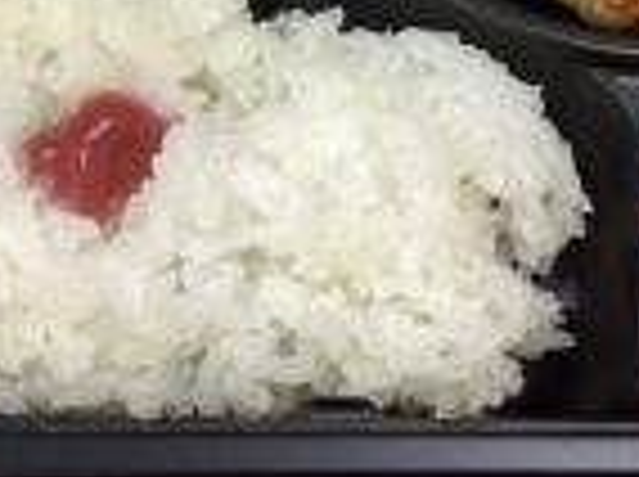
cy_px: 20
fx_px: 1511
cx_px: 290
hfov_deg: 23.9
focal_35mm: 82
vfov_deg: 17.6
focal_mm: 3.3
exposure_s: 1/50
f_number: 2.4
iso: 100
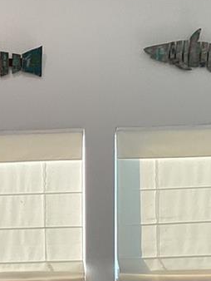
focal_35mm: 110
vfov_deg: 16.2
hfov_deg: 13.0
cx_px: -59
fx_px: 893
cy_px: 433
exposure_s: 1/120
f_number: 2.4
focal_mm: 3.3
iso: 50
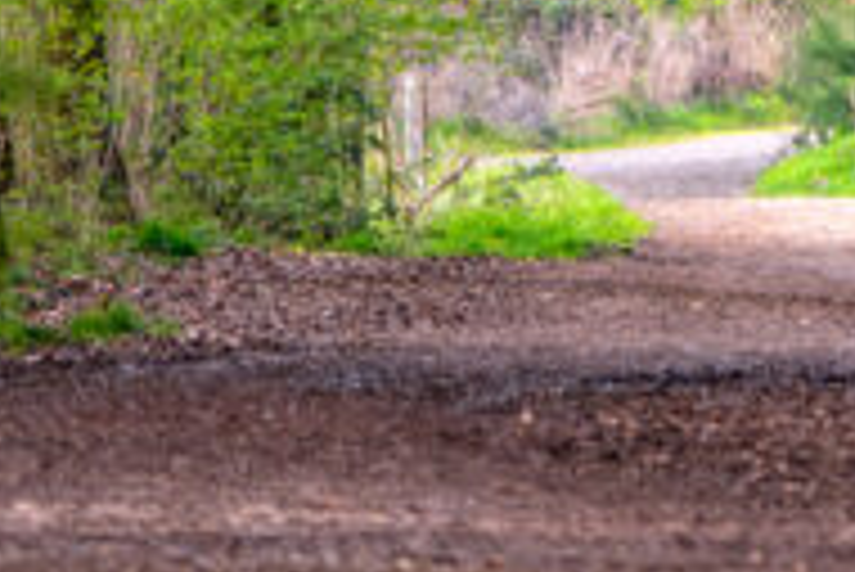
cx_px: 702
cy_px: -212
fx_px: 44992
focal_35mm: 1893
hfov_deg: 1.1
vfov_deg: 0.7
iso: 200
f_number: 4
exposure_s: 1/100
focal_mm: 220
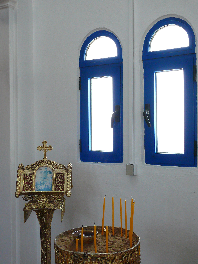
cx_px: 99
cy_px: 132
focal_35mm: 45
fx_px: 343
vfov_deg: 42.1
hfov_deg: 32.2
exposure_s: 1/80
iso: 200
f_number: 4
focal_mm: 9.5
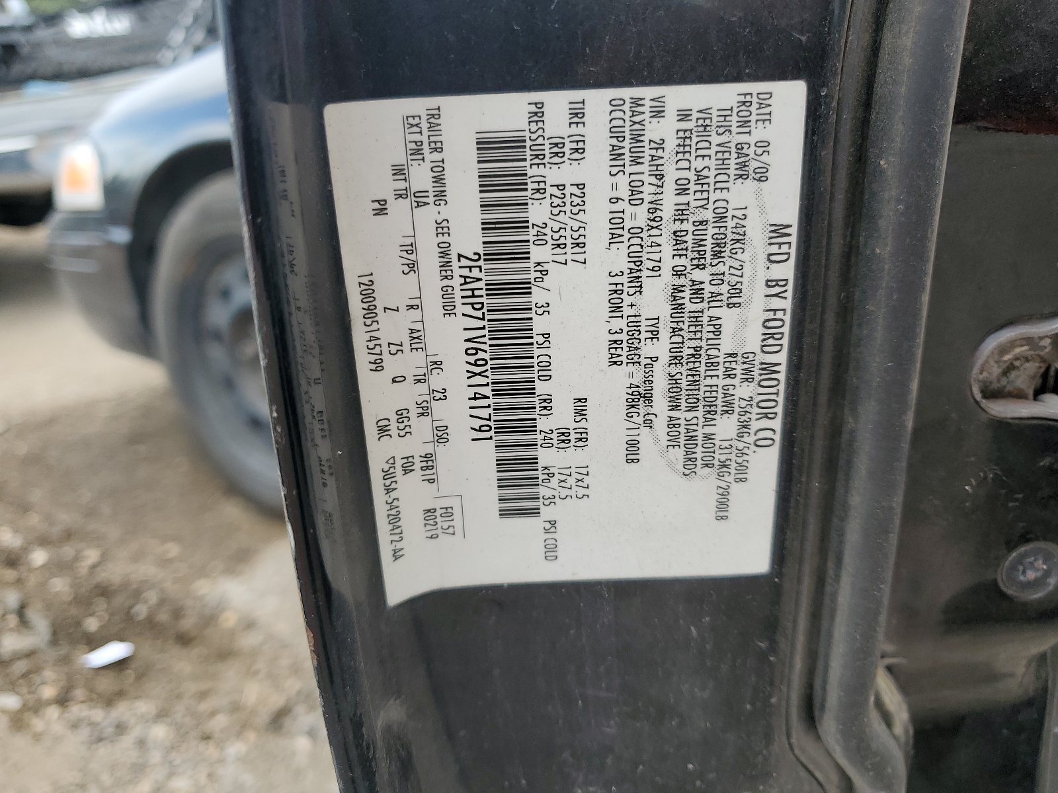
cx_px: 529
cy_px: 396
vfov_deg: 53.1
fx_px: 795
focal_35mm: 26
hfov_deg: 67.3
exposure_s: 1/333
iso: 50
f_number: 1.5
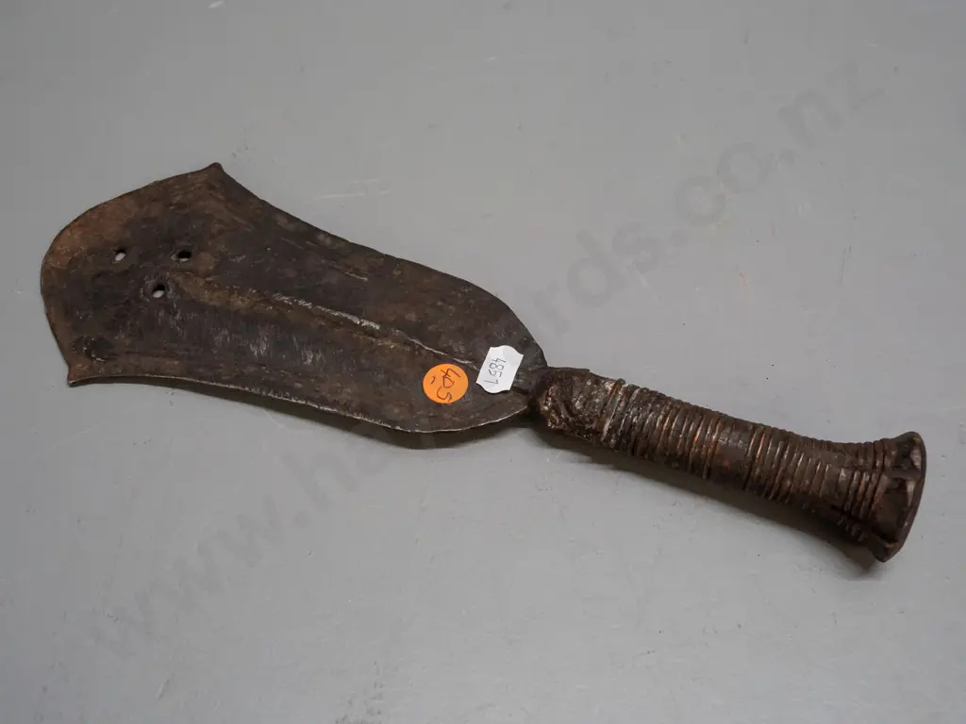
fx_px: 1116
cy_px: 362
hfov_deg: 46.8
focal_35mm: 40
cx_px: 483
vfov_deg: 36.0
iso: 3200
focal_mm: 20
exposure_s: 1/200
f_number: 5.6
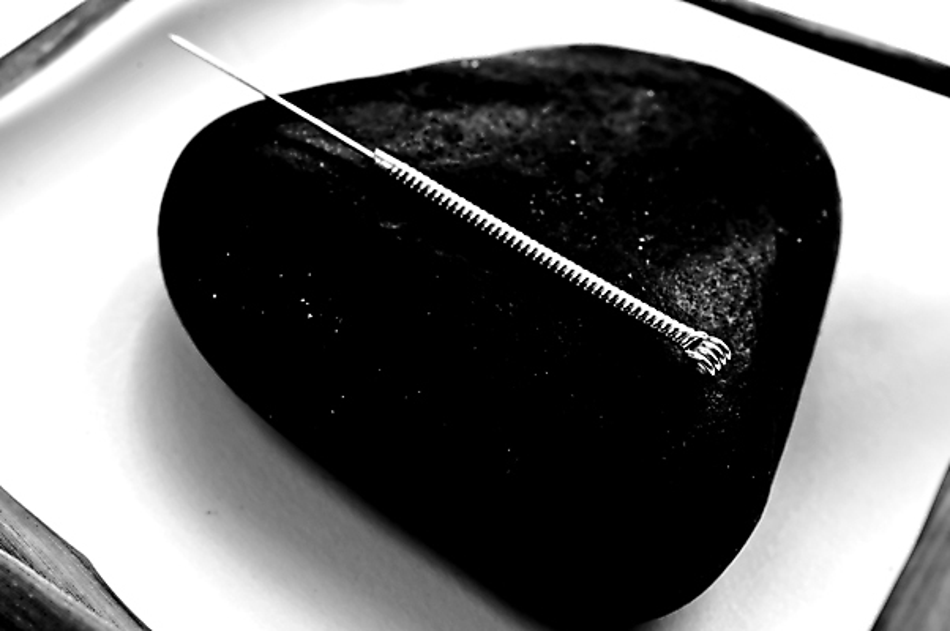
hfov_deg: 15.2
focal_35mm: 135
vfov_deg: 10.1
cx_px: 475
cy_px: 316
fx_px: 3559
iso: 100
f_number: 22
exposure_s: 1.6
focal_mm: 90
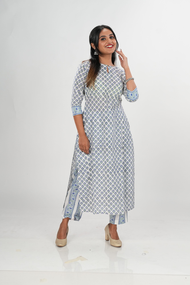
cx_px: 95
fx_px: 538
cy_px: 142
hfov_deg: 20.0
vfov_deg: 29.7
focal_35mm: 68
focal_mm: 68
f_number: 4.5
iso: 1600
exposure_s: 1/320
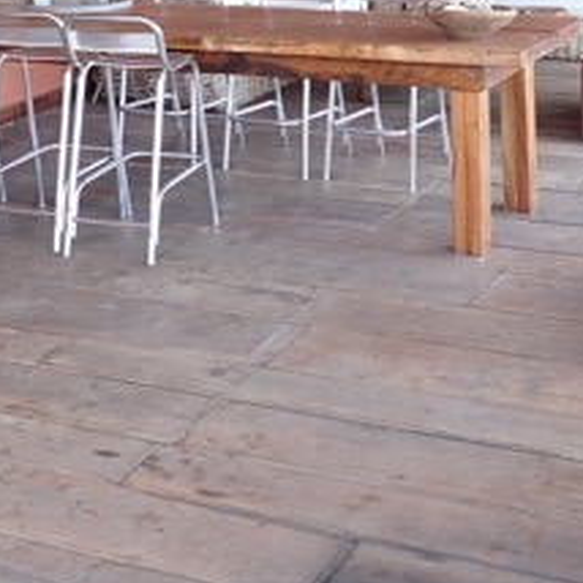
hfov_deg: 26.1
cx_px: 338
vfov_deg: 25.1
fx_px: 1258
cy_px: 27
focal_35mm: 66
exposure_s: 1/60
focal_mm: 4.5
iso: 100
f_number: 2.8
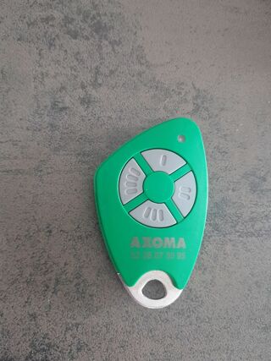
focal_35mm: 27
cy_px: 180
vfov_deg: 65.3
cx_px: 136
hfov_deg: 51.3
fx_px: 282
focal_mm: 4
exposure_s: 1/33
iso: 400
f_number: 1.8
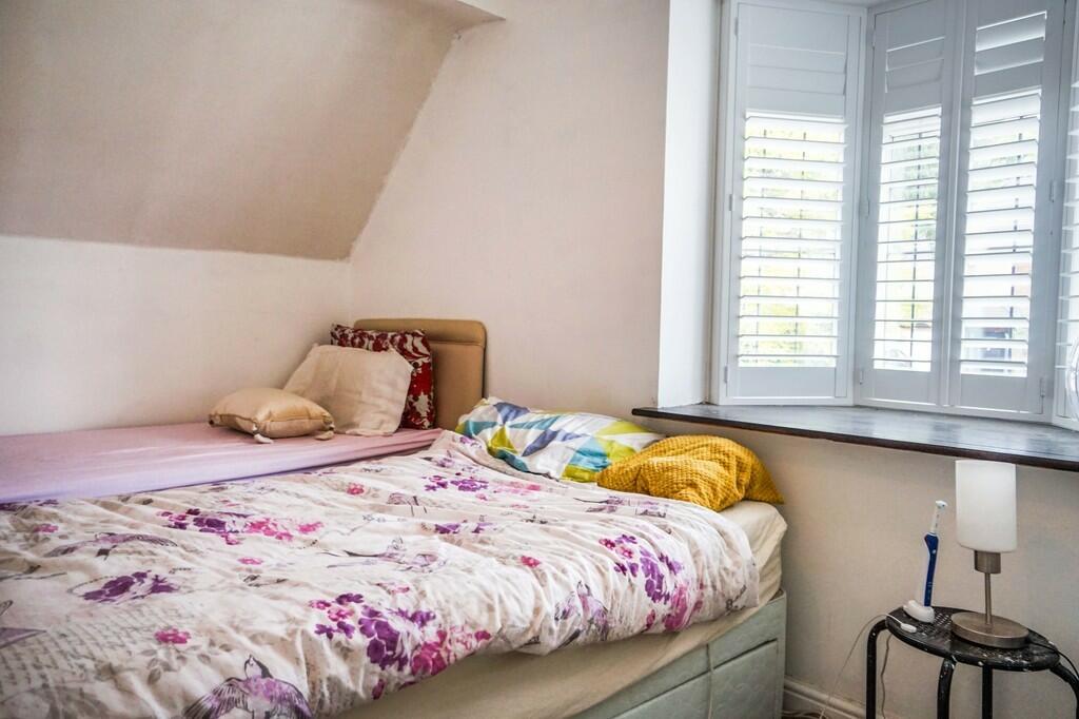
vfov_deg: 53.1
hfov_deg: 73.8
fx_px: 719
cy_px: 360
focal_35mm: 24
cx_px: 540
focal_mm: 16
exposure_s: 1/60
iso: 400
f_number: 4
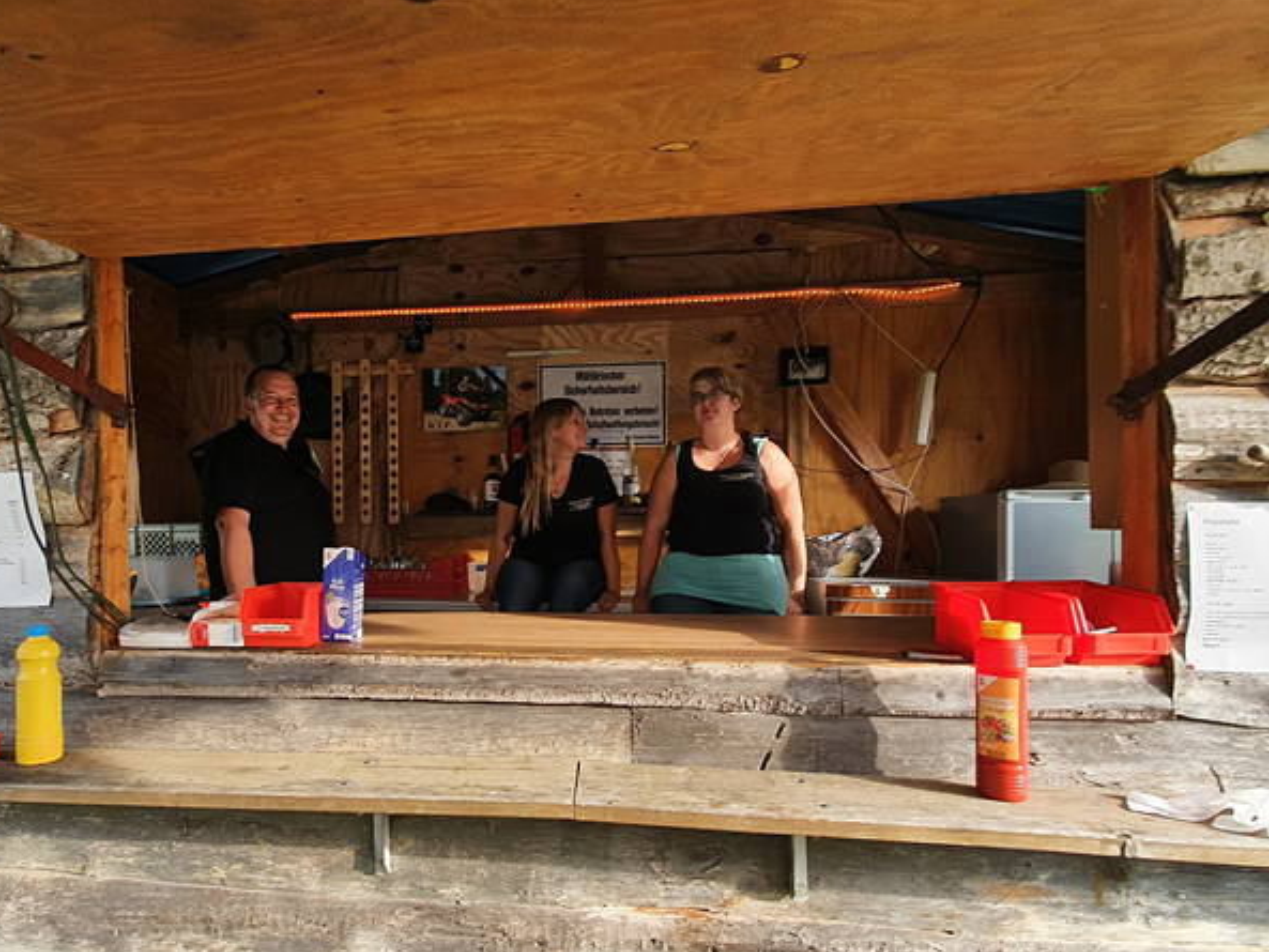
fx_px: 697
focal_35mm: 19
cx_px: 486
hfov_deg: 83.2
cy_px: 507
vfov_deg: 68.6
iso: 50
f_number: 2.2
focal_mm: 1.8
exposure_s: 1/50
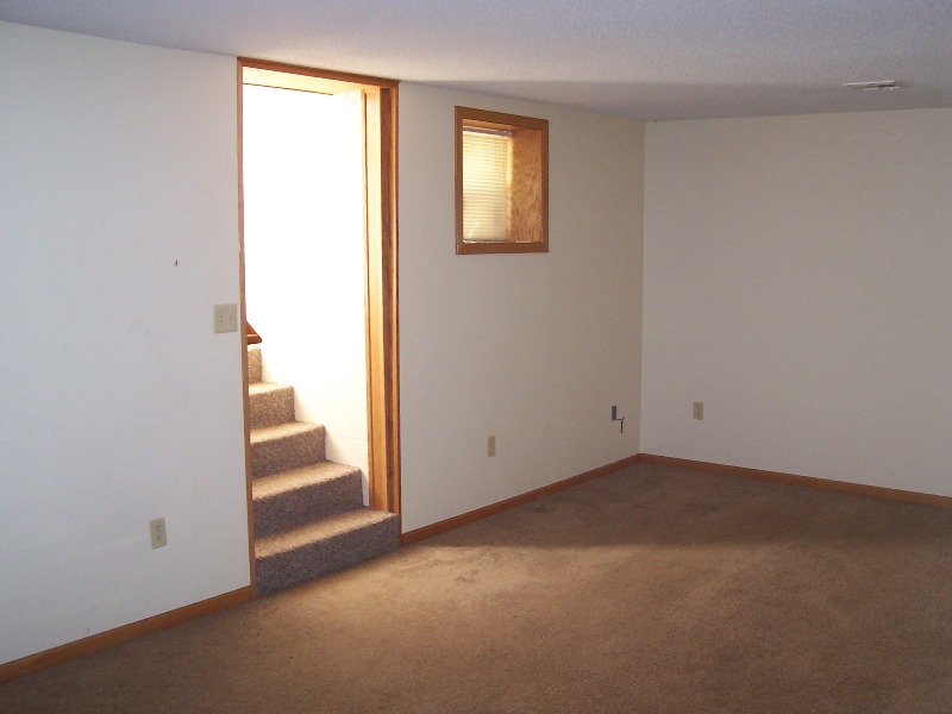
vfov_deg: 38.7
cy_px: 357
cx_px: 476
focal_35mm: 37
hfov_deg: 50.1
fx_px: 1018
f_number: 2.8
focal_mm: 5.6
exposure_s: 1/60
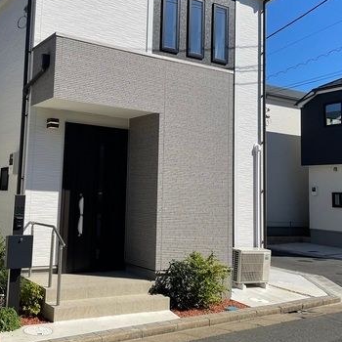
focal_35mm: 42
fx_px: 469
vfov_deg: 39.9
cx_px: 115
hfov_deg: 39.6
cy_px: 142
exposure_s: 1/4651
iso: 32
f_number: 1.6
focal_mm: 4.2
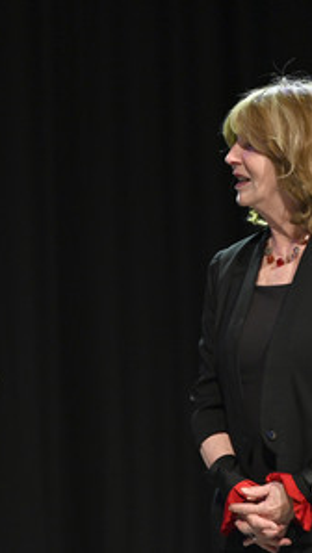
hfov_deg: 5.7
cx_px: 38
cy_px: 276
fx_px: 3142
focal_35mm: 214
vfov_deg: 10.1
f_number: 2.8
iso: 1600
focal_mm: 135
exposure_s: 1/320
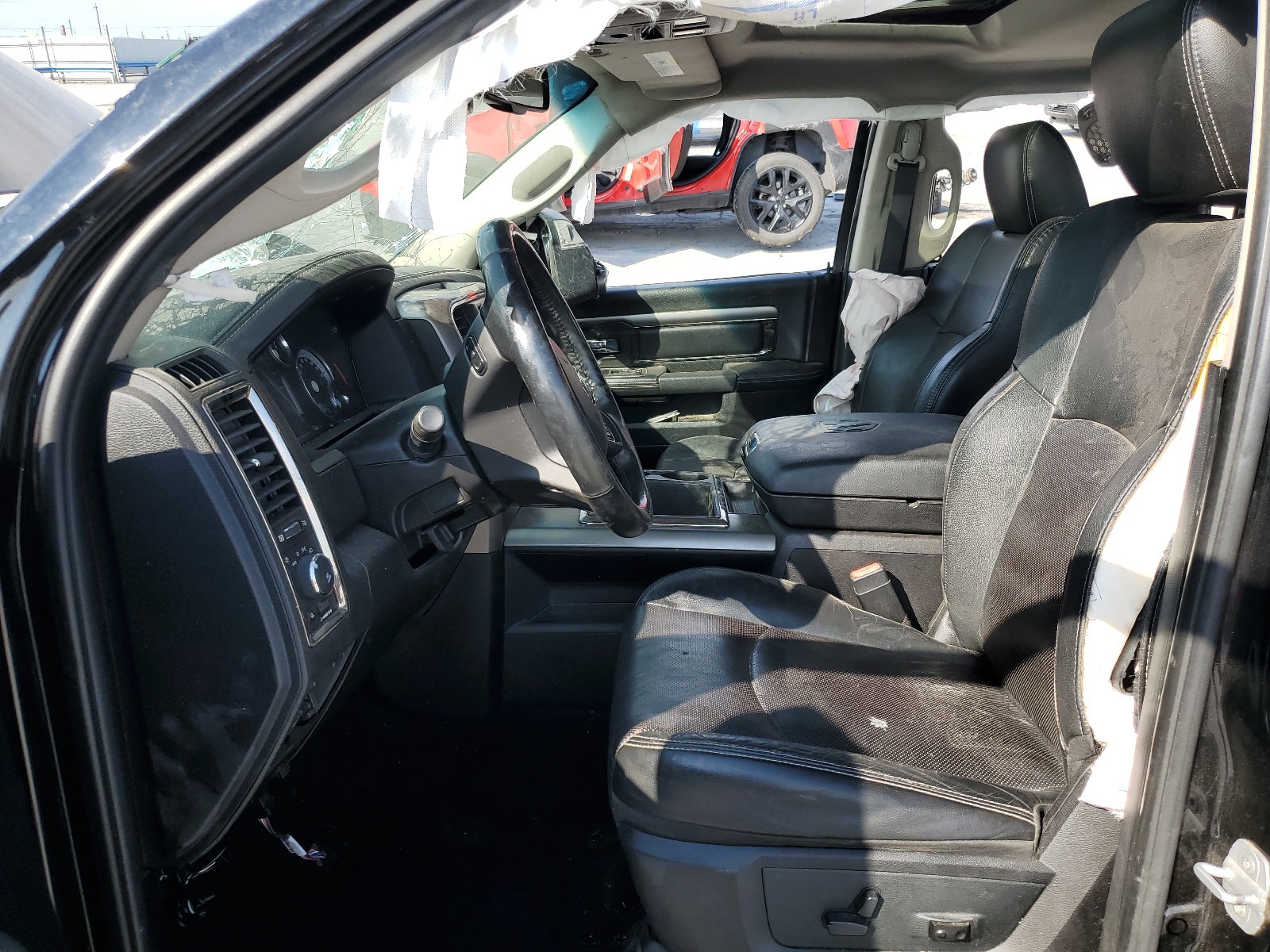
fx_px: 954
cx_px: 635
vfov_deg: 53.1
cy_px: 476
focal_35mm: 26
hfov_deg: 67.3
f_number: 1.5
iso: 50
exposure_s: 1/1000
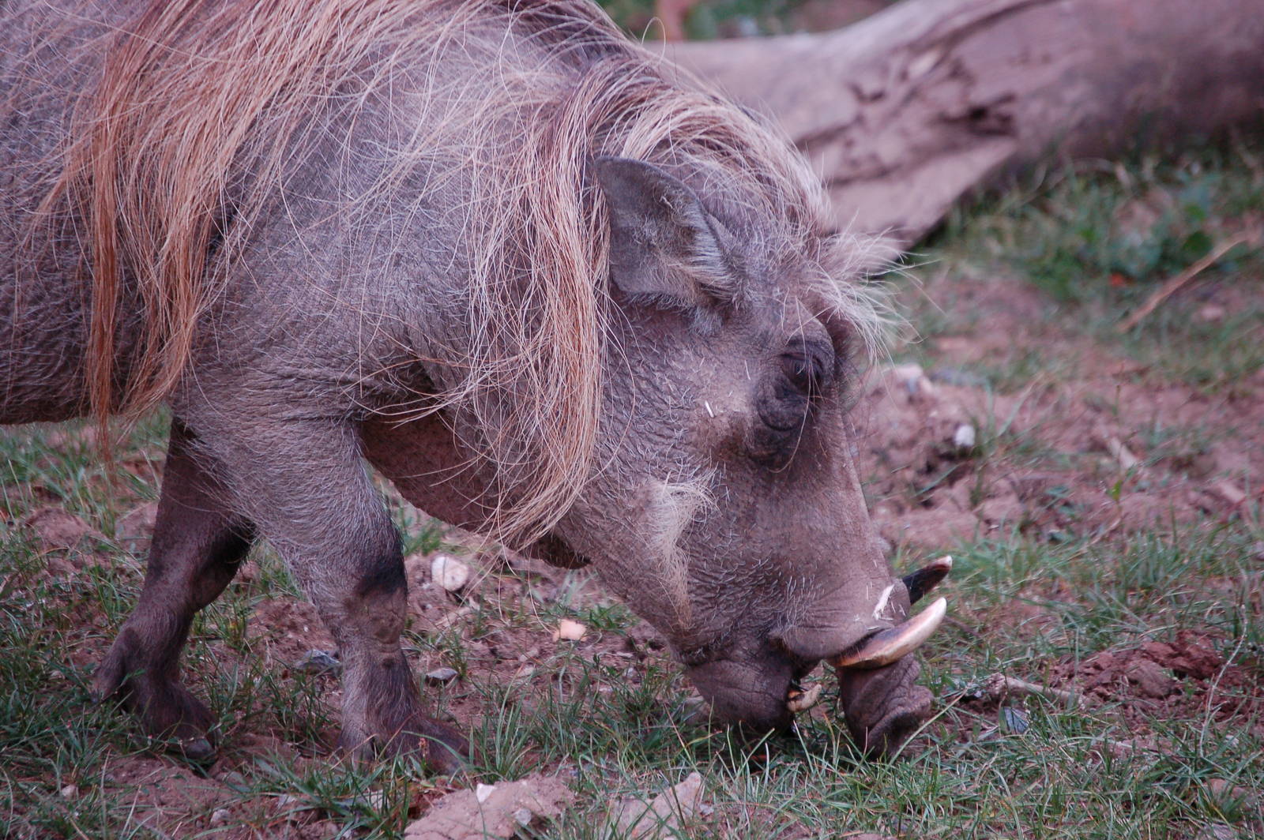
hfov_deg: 6.9
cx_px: 632
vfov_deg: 4.6
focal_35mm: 300
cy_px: 420
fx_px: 10524
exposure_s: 1/400
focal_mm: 200
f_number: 5.6
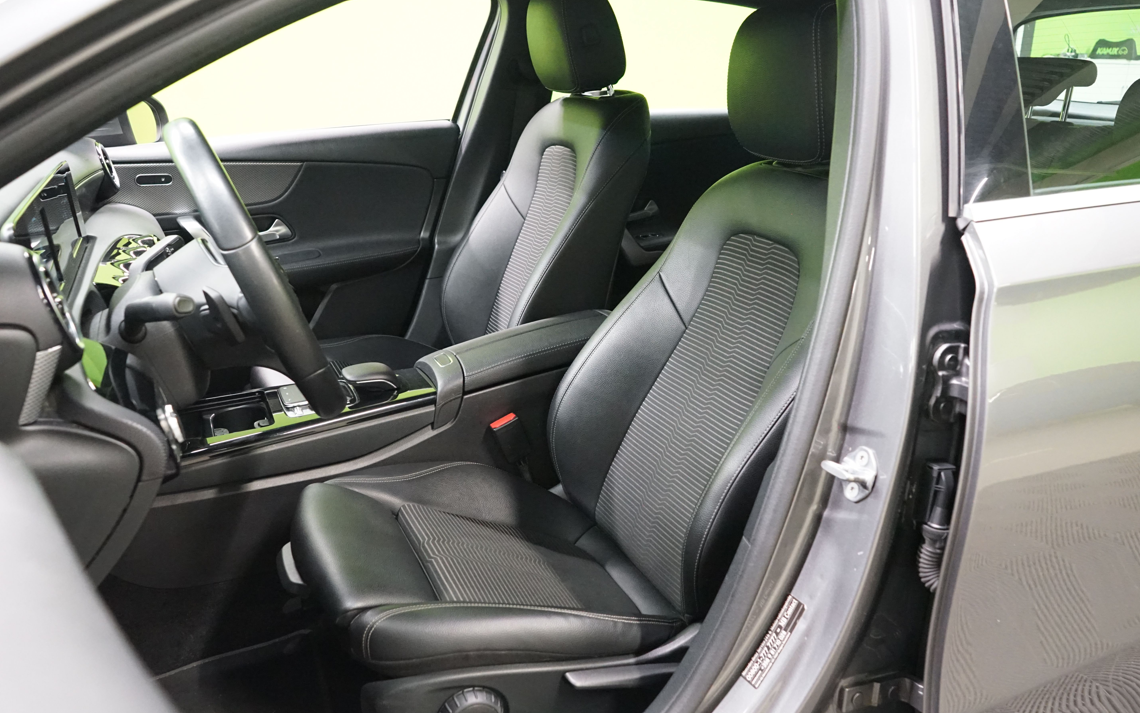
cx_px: 599
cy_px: 389
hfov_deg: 62.9
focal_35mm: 30
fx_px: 932
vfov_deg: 41.8
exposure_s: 1/40
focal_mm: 28
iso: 6400
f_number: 5.6
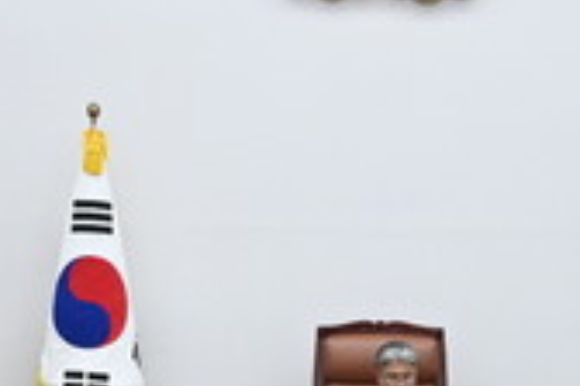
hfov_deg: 9.2
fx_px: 3622
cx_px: 359
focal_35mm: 225
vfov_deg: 5.9
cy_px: 860
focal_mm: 29.5
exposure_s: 1/125
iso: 1600
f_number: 5.6
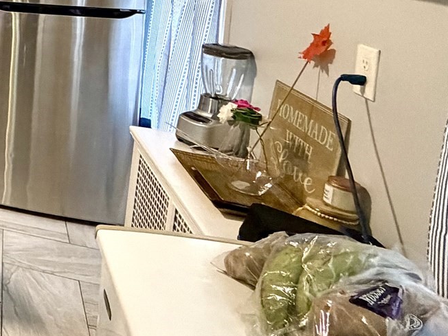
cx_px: -212
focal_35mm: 44
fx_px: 569
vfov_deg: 29.6
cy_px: -34
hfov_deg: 28.8
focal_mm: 2.22
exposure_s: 1/60
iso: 500
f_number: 2.2
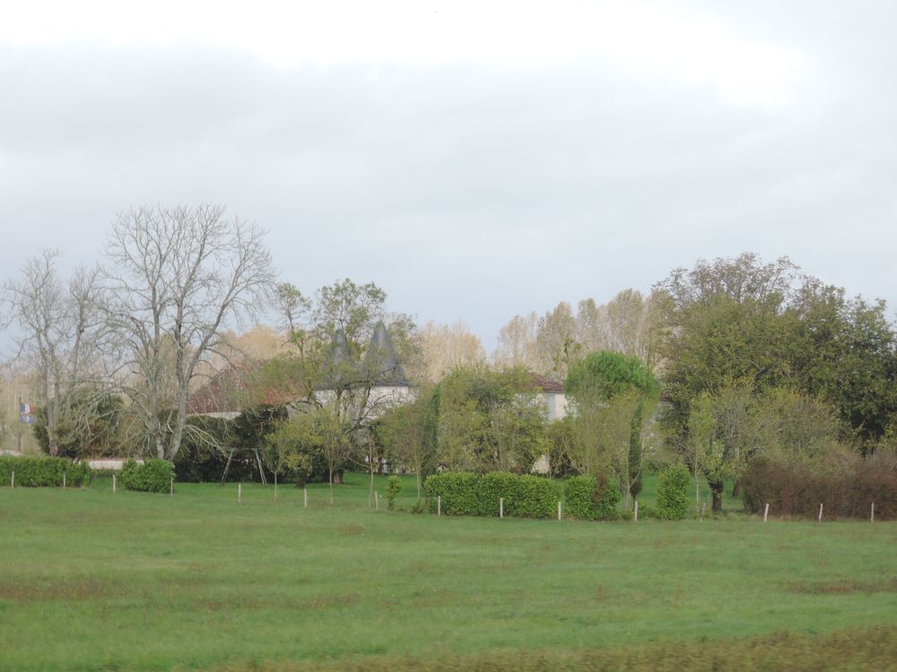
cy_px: 336
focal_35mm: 85
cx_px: 448
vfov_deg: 17.4
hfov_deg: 23.0
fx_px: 2203
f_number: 5.6
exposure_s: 1/100
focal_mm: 18.2
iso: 280
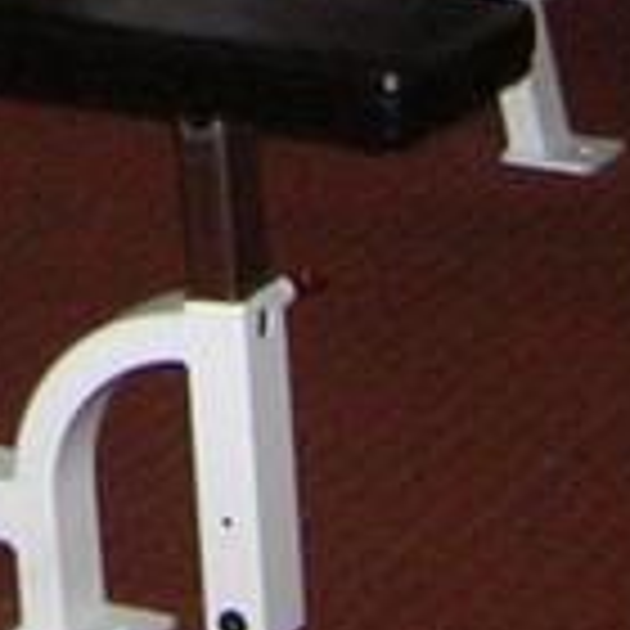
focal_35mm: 219
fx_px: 4509
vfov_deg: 7.7
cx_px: -389
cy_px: -567
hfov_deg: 7.8
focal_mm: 5.7
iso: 188
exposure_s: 1/60.1
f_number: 2.9
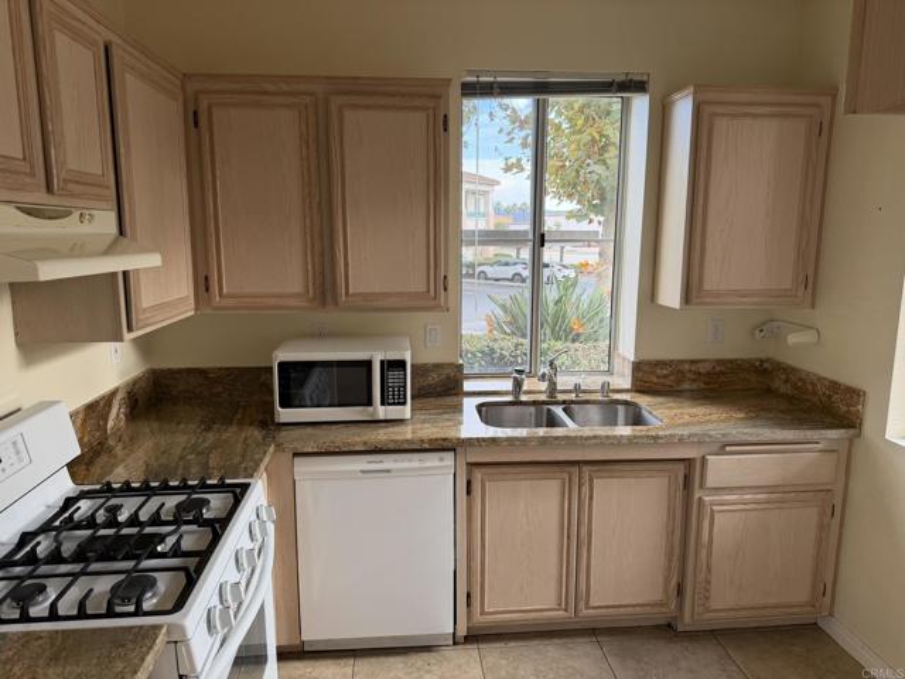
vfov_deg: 56.8
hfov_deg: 71.6
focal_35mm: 24
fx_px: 627
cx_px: 452
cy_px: 340
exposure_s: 1/200
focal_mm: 6.76
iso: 125
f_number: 1.78
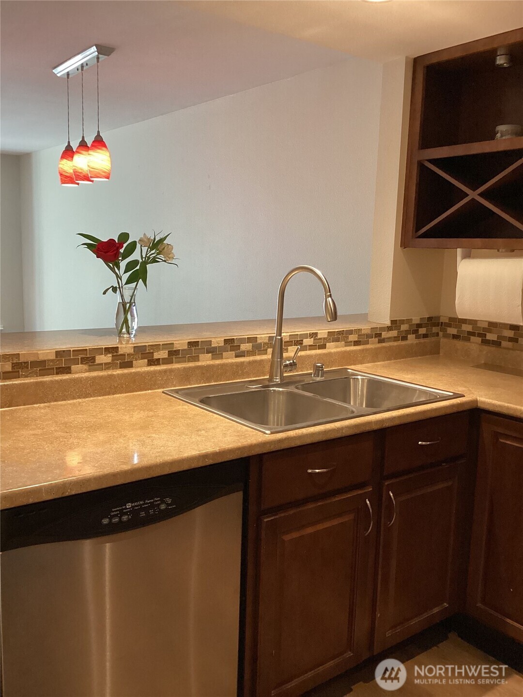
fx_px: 624
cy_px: 348
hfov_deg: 45.4
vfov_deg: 58.4
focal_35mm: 31
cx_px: 262
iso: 320
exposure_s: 1/60
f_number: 2.4
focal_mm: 3.3
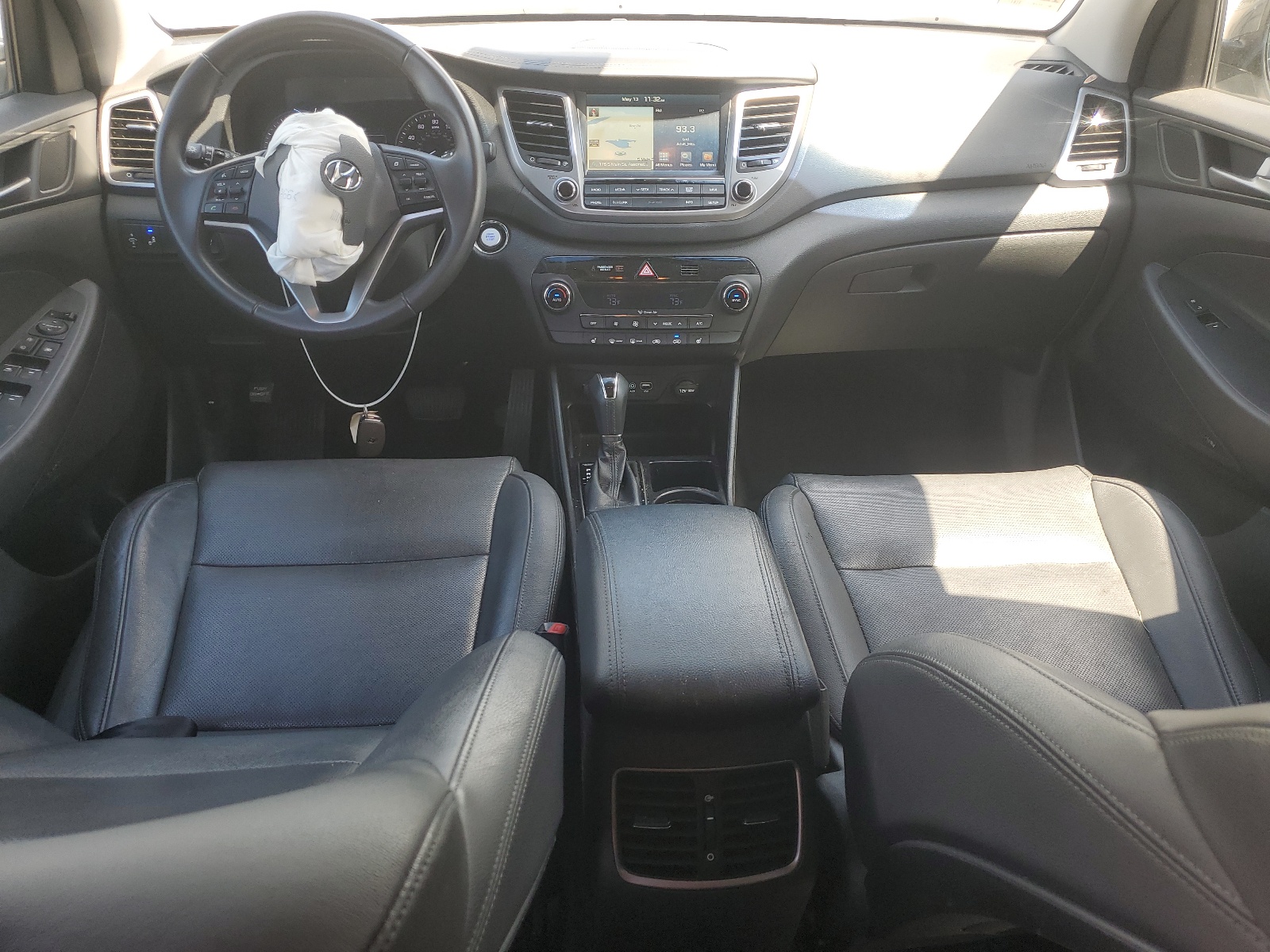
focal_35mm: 26
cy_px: 476
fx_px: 954
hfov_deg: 67.3
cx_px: 635
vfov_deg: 53.1
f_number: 1.5
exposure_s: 1/156
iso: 50
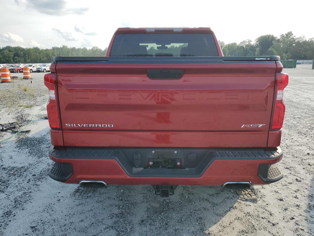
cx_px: 157
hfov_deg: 67.3
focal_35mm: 26
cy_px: 118
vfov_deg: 53.1
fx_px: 236
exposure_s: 1/1667
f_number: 1.5
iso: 50
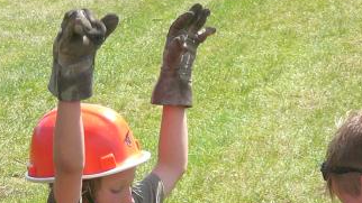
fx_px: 2371
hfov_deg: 8.7
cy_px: 252
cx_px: 152
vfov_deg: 4.9
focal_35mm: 247
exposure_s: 1/320
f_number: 5.9
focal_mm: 18.9
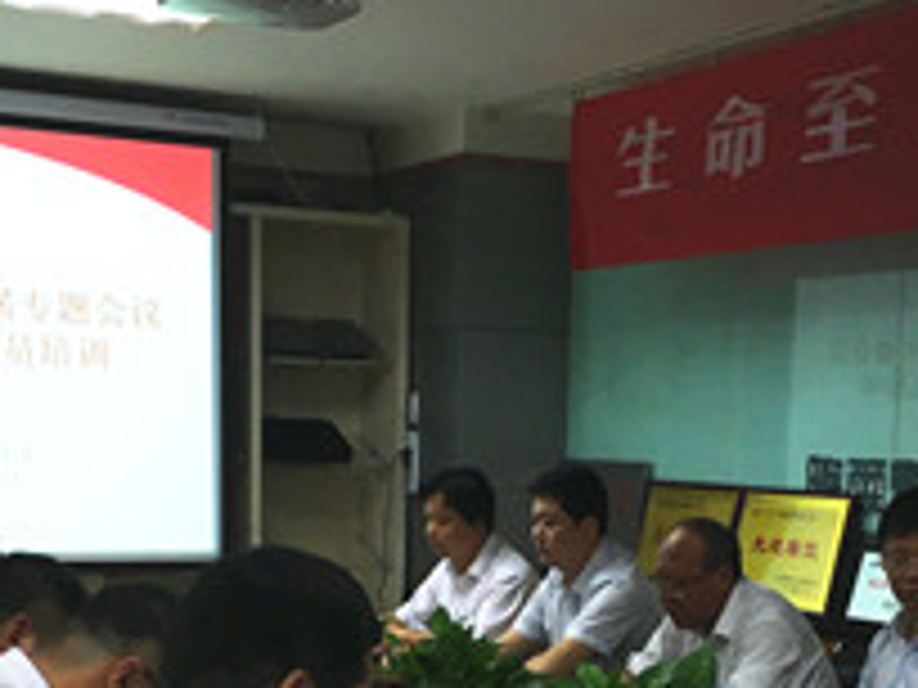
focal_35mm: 71
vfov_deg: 20.1
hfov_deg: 27.3
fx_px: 1883
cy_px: 681
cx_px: 580
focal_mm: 4.15
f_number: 2.2
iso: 25
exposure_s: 1/33
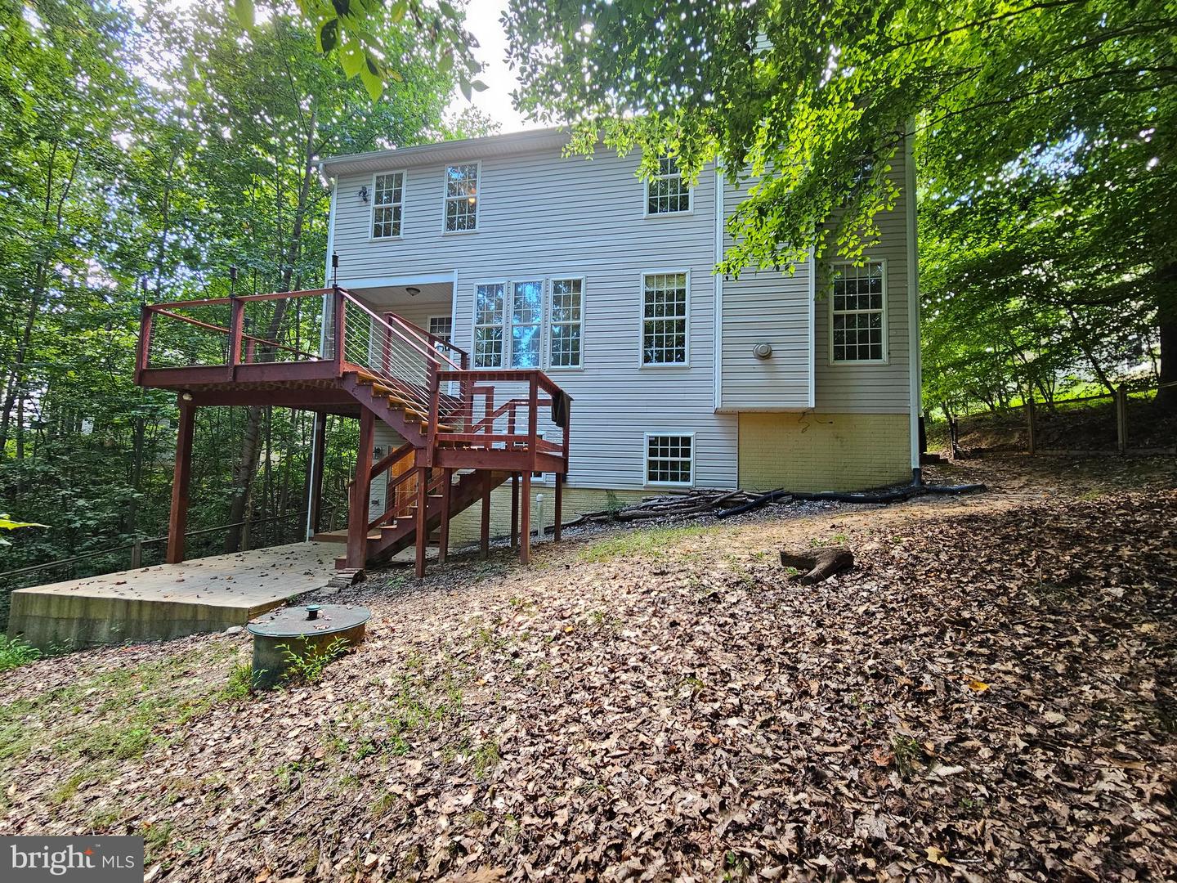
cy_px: 442
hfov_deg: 106.2
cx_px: 588
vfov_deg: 89.9
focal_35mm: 13
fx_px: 442
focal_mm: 2.2
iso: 100
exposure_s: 1/60
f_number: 2.2
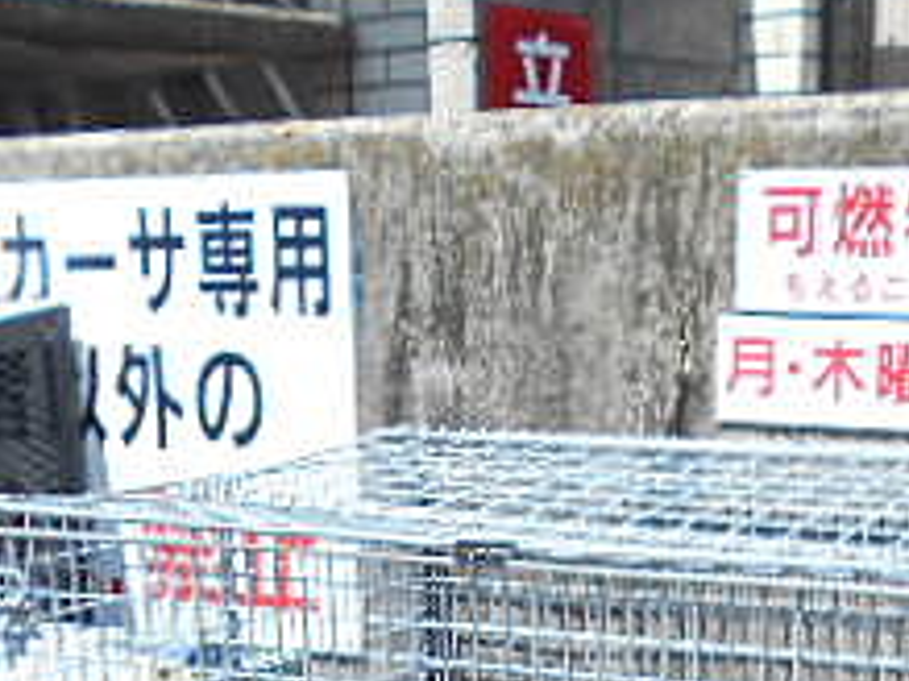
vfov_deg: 17.8
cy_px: 938
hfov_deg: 25.6
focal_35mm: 76
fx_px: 1995
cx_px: 589
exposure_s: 1/320
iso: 80
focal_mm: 4.6
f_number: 3.2
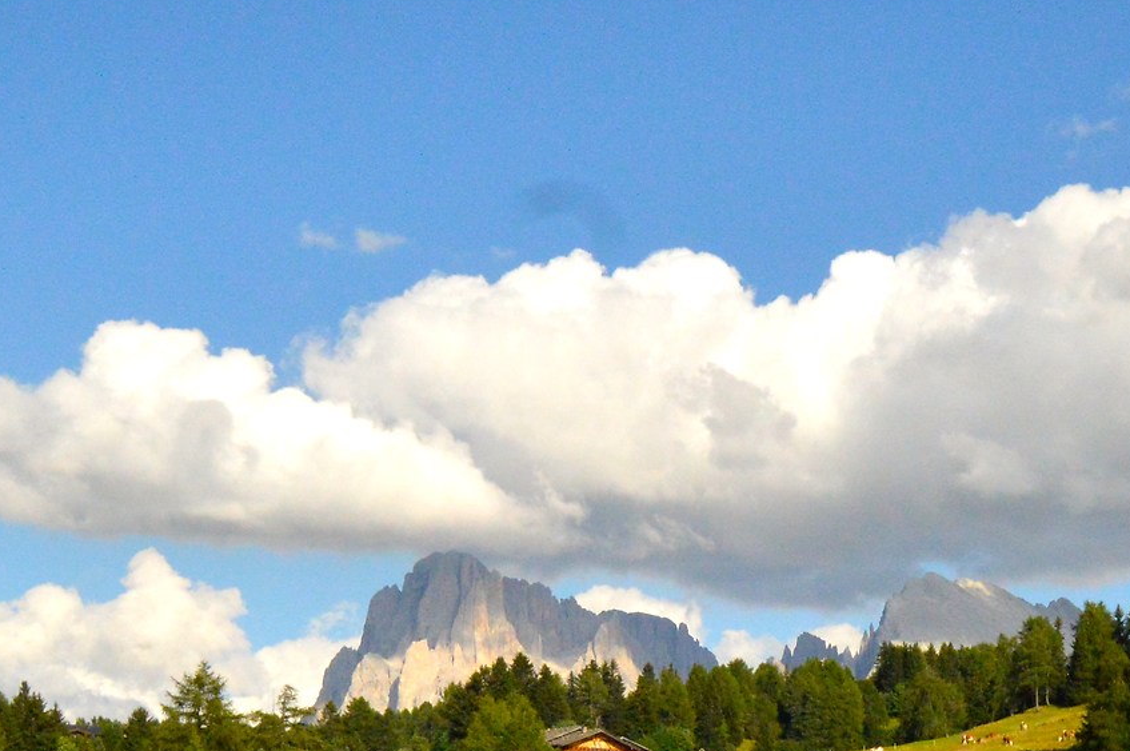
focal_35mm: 85
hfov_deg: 23.6
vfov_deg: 15.7
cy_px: 745
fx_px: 2665
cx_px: 883
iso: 1600
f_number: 11
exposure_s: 1/3200
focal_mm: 20
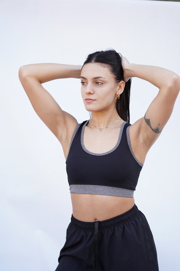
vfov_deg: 28.8
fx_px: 525
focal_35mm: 70
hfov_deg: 19.5
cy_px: 136
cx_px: 90
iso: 800
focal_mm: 70
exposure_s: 1/400
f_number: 5
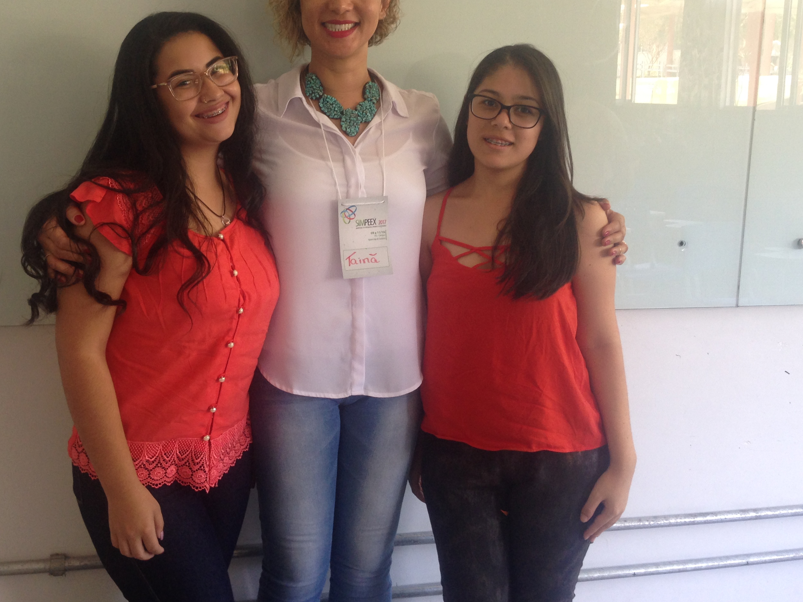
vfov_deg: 33.5
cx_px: 334
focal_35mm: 43
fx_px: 998
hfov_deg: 43.7
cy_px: 233
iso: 64
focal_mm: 4.12
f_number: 2.4
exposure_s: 1/20
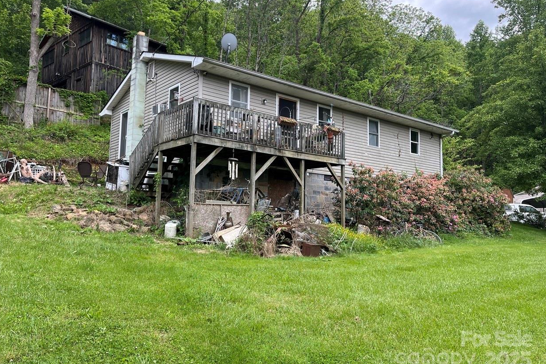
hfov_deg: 65.5
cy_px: 171
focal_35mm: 28
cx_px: 269
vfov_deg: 46.4
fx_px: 425
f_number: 1.6
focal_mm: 5.1
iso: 50
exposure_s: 1/497
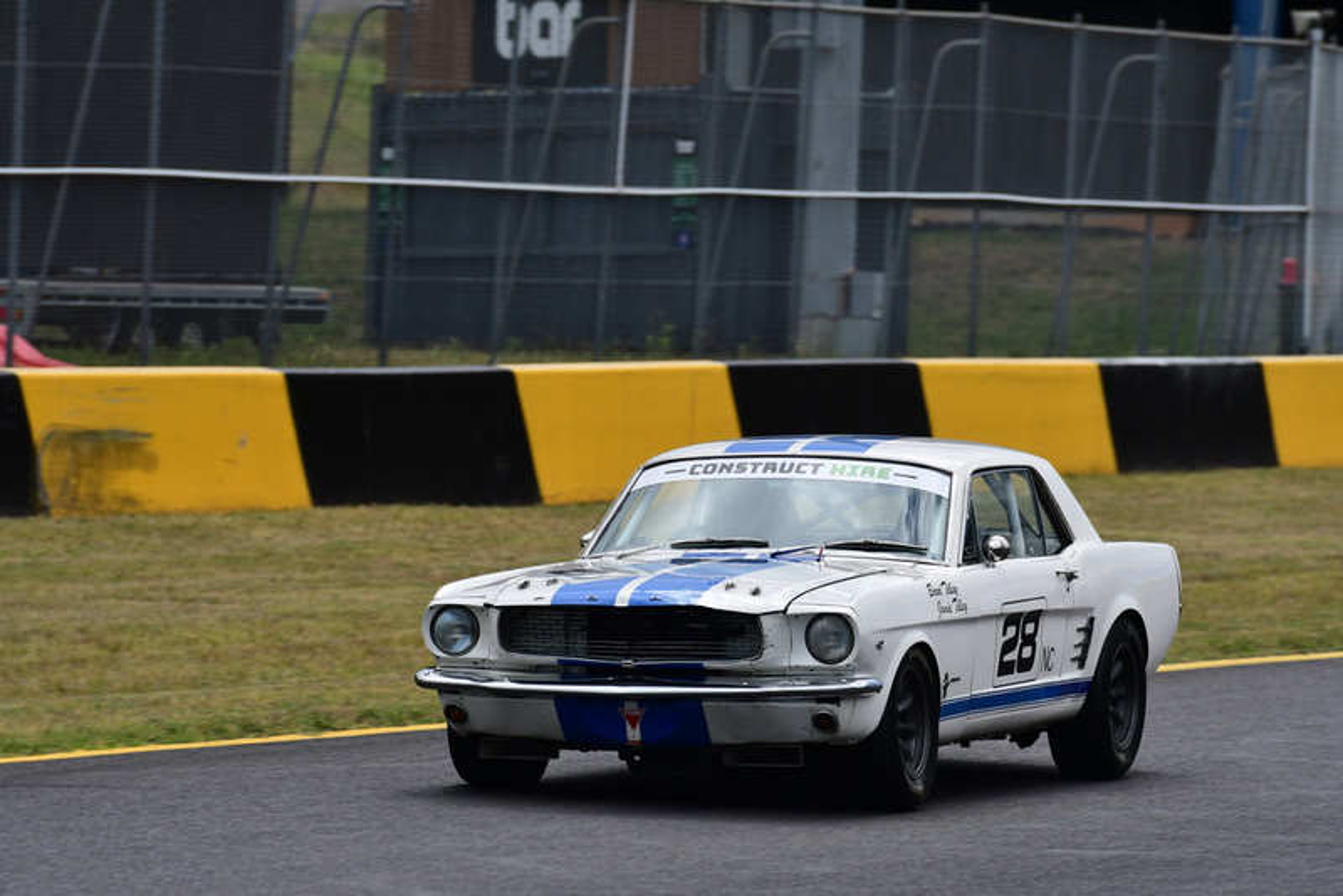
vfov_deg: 4.6
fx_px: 11195
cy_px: 448
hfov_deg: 6.9
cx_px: 672
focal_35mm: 300
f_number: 8
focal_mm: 200
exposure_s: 1/800
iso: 400
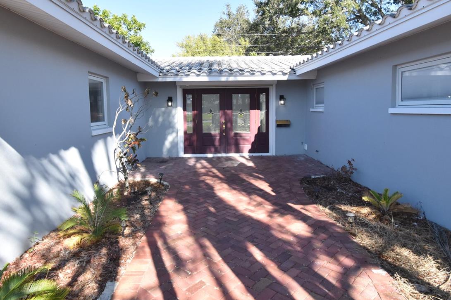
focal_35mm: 22
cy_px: 128
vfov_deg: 57.0
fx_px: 276
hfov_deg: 78.6
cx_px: 218
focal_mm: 10
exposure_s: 1/3000
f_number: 3.5
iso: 800
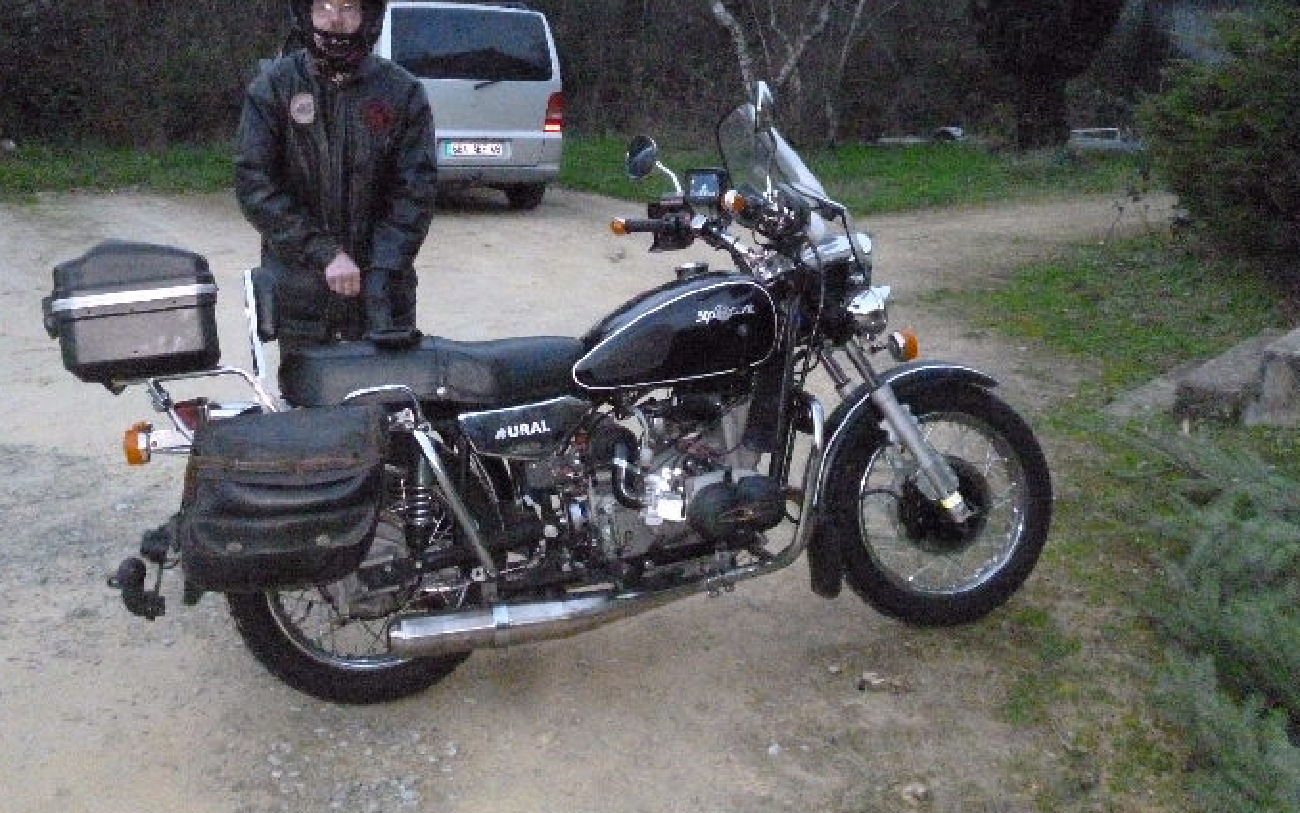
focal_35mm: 40
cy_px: 328
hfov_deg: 49.2
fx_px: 1417
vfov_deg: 31.9
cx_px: 592
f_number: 3.3
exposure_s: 1/60
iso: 1250
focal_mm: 5.7
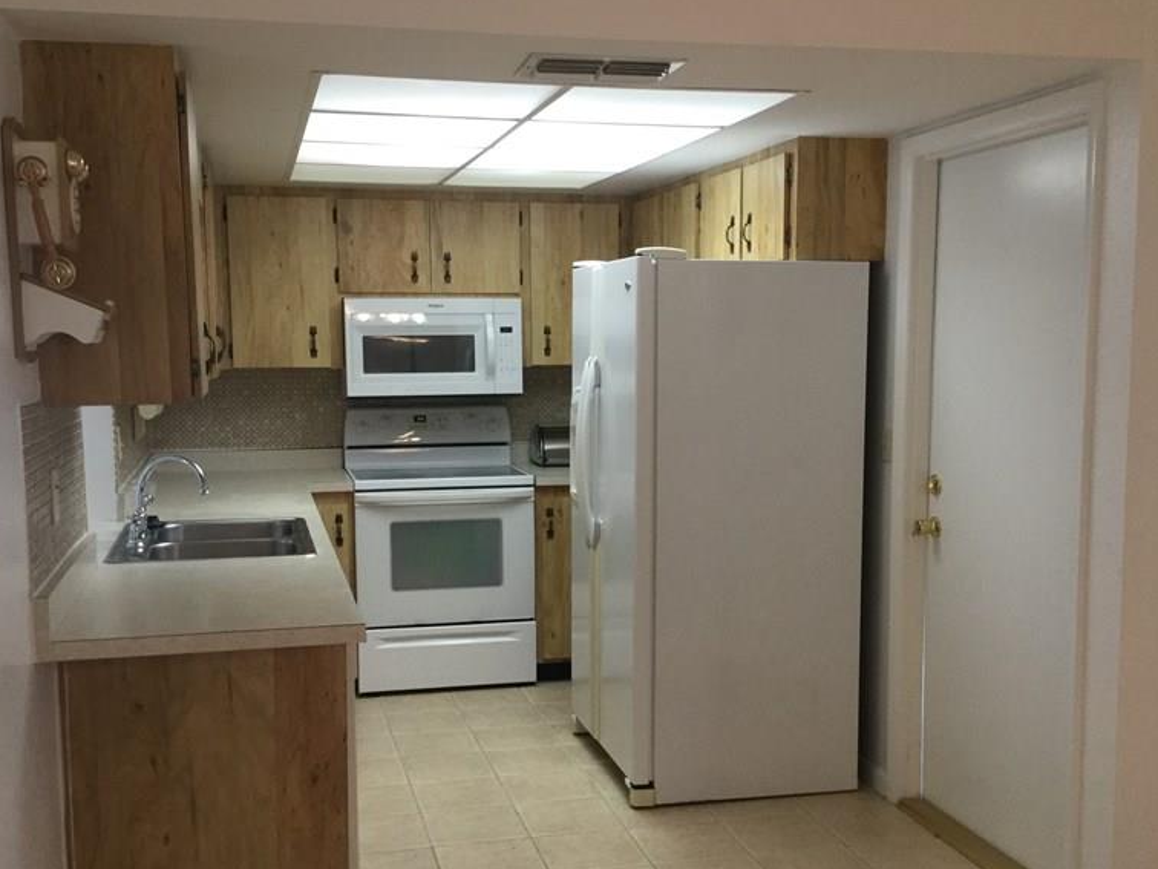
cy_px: 481
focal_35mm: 42
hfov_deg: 44.8
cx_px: 600
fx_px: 1405
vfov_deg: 34.3
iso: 80
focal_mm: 3.3
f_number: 2.4
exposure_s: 1/30
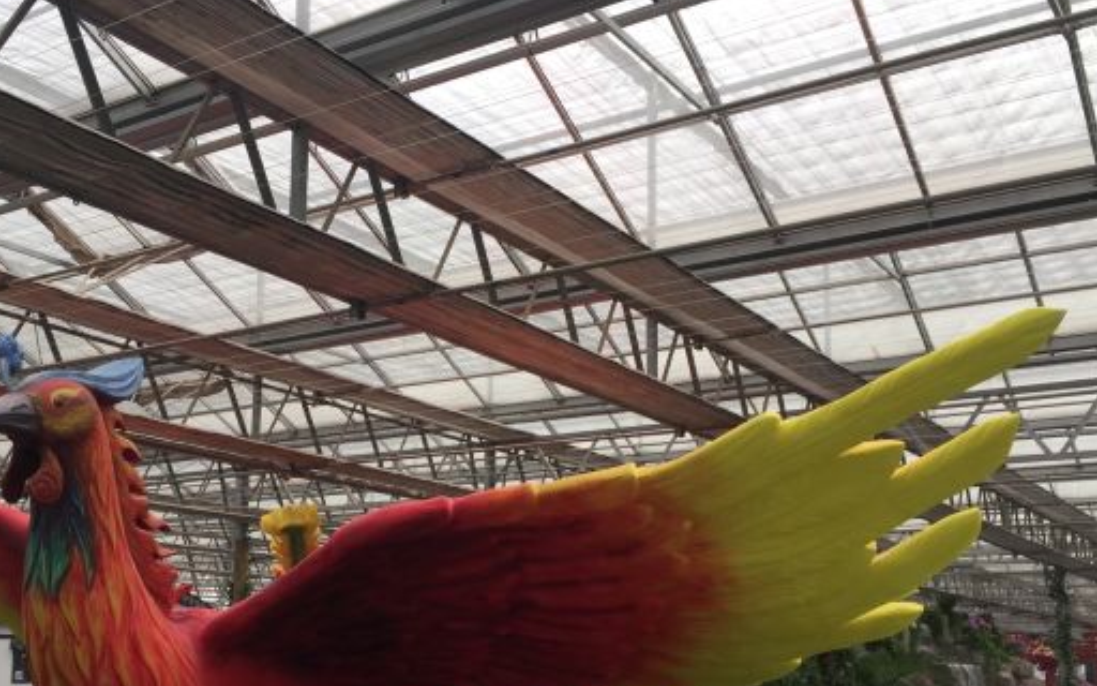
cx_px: 416
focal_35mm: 42
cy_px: 528
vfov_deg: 30.0
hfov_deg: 46.8
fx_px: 1256
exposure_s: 1/109
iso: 32
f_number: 2.2
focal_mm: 4.15
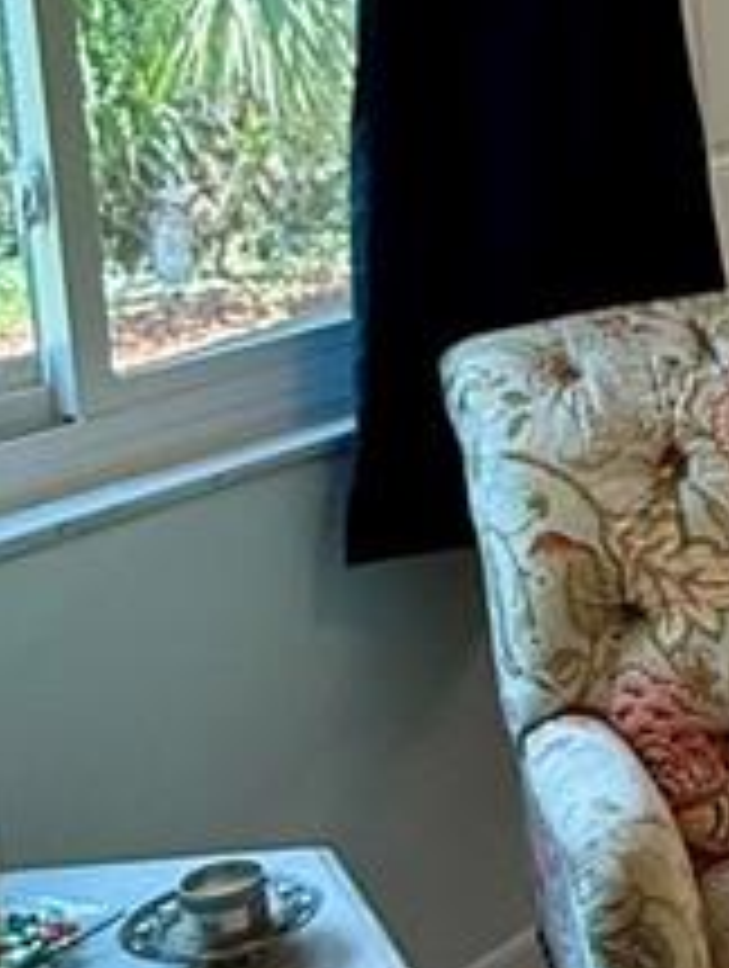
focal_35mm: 78
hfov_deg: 16.9
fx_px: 2184
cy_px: 140
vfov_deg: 24.4
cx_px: 1152
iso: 200
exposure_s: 1/120
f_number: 2.2
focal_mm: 2.22
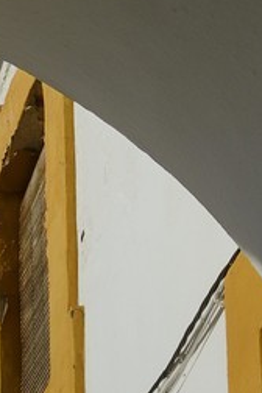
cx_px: -291
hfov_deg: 6.7
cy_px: 1025
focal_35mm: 197
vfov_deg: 9.1
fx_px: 2150
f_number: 16
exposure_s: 1/125
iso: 200
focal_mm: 31
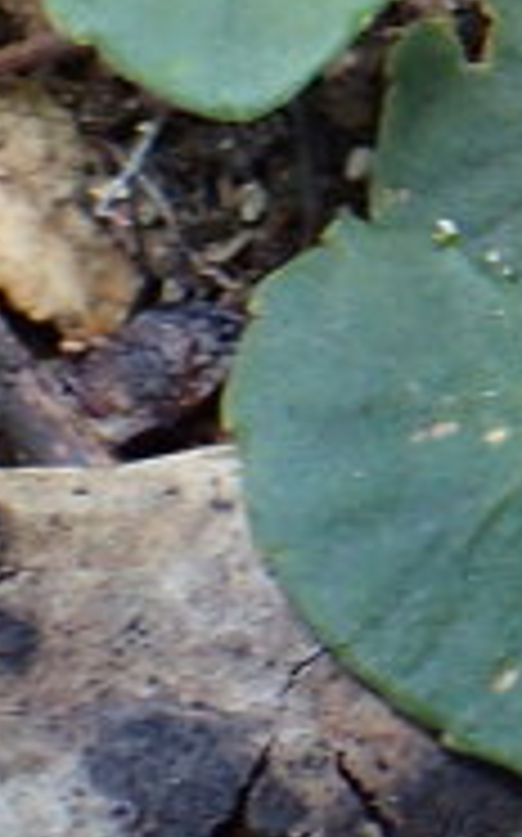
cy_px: -27
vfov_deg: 11.8
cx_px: 1368
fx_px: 3990
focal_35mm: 175
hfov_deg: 7.0
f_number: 2.3
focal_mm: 5.5
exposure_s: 1/125
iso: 250
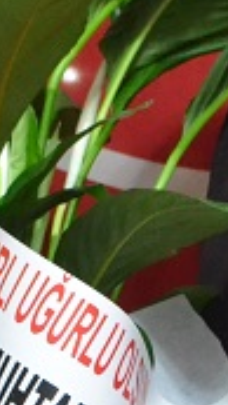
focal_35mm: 269
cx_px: 42
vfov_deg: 8.0
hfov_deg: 4.5
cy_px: 180
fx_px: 2886
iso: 3200
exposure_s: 1/80
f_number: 4.8
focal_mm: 32
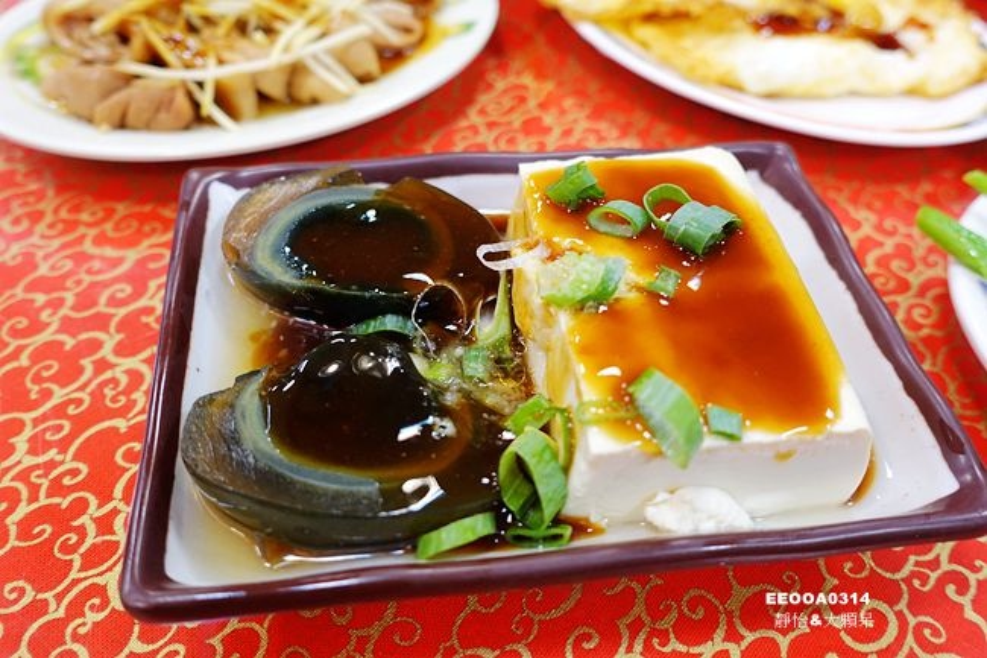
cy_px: 329
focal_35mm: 32
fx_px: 877
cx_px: 494
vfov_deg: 41.1
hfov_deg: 58.7
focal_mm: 11.81
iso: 640
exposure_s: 1/40
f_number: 2.8
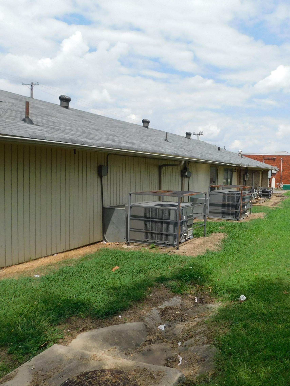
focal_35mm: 31
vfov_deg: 58.4
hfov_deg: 43.5
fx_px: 346
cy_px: 194
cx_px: 228
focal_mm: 4
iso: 125
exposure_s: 1/500
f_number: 6
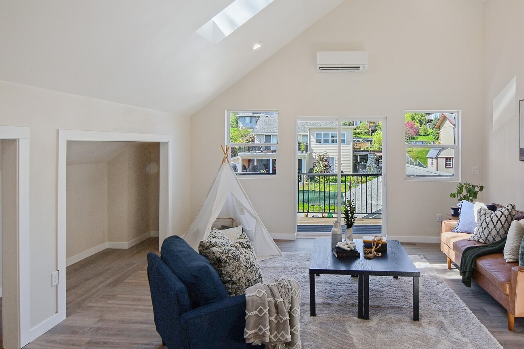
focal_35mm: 22
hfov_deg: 78.5
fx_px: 315
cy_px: 176
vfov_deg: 58.0
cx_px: 316
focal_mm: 11
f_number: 13
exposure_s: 1/13
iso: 125
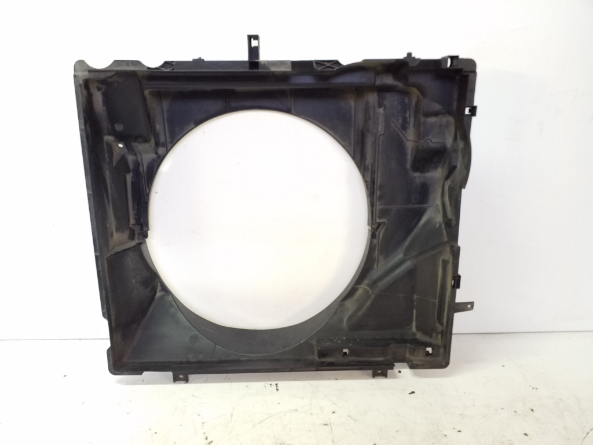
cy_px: 222
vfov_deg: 51.4
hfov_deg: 65.3
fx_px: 463
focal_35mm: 27
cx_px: 296
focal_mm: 3.6
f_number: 1.9
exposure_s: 1/25
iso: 200
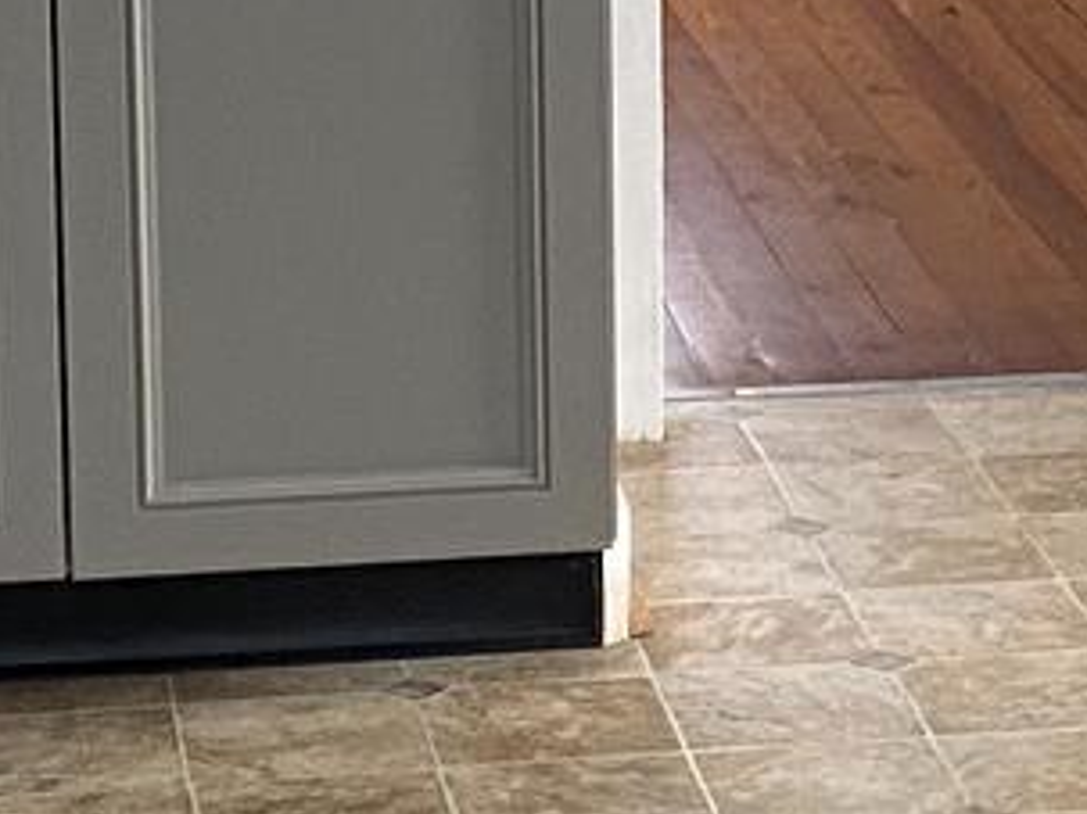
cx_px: 707
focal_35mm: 176
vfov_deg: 8.4
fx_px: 5525
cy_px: -97
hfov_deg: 11.2
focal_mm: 4.25
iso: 125
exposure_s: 1/60
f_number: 1.8
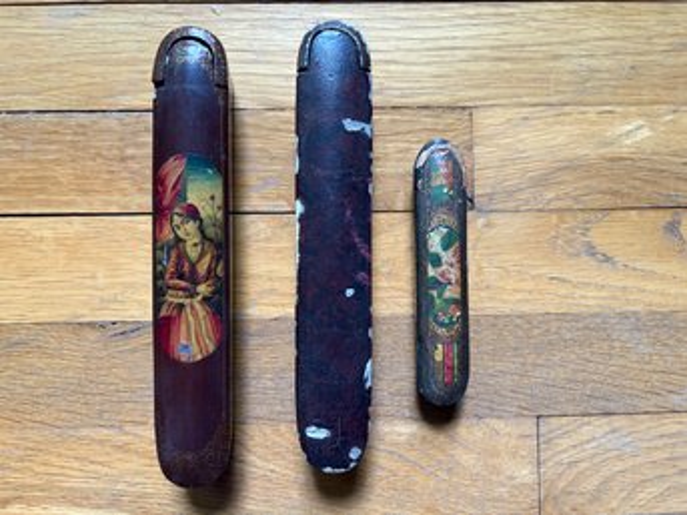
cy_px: 258
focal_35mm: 26
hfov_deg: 67.3
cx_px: 344
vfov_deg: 53.0
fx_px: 516
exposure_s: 1/60
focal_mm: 5.96
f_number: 1.6
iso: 400
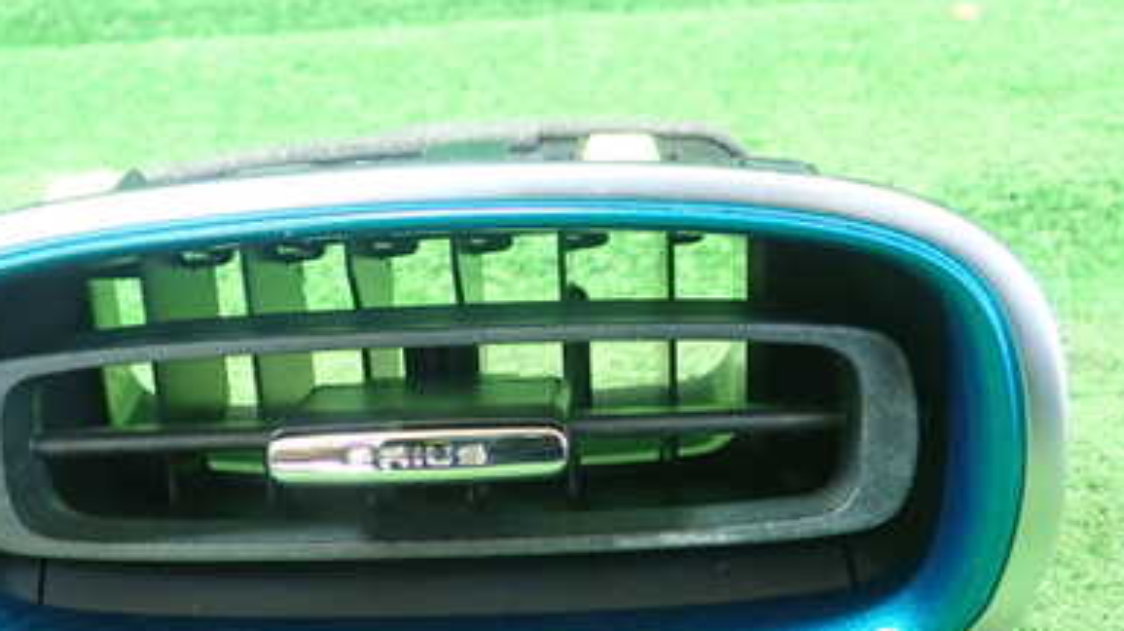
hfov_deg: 40.4
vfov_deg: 23.2
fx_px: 1519
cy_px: 467
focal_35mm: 51
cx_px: 438
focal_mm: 5.5
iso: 800
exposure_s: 1/80
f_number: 2.3
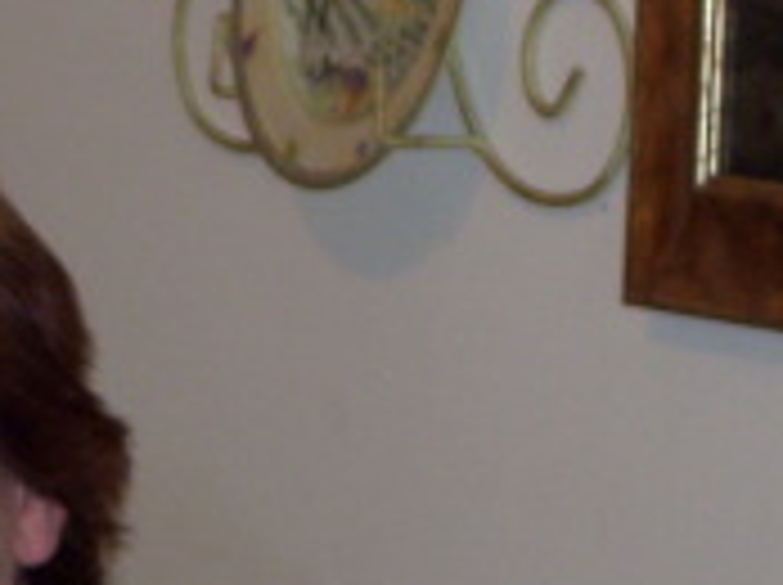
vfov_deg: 5.3
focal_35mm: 280
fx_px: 6325
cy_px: 729
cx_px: 216
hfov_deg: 7.1
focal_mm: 18
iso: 200
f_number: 4.6
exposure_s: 1/40
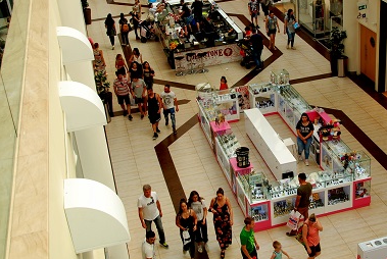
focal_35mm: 57
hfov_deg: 34.8
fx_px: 614
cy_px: 99
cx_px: 238
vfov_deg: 23.8
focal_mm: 24
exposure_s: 1/40
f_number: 7.1
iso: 125
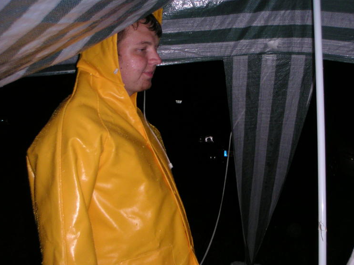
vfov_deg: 35.1
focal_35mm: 41
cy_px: 136
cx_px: 187
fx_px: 419
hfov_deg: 45.7
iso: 160
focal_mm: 6
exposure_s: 1/45
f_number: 2.8
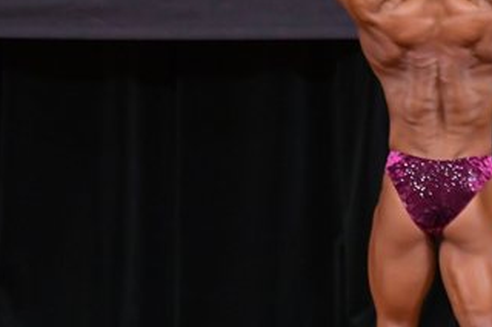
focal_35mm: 653
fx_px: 8919
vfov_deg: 2.1
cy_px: 160
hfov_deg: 3.2
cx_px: 465
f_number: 5.6
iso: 4000
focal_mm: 180
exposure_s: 1/400
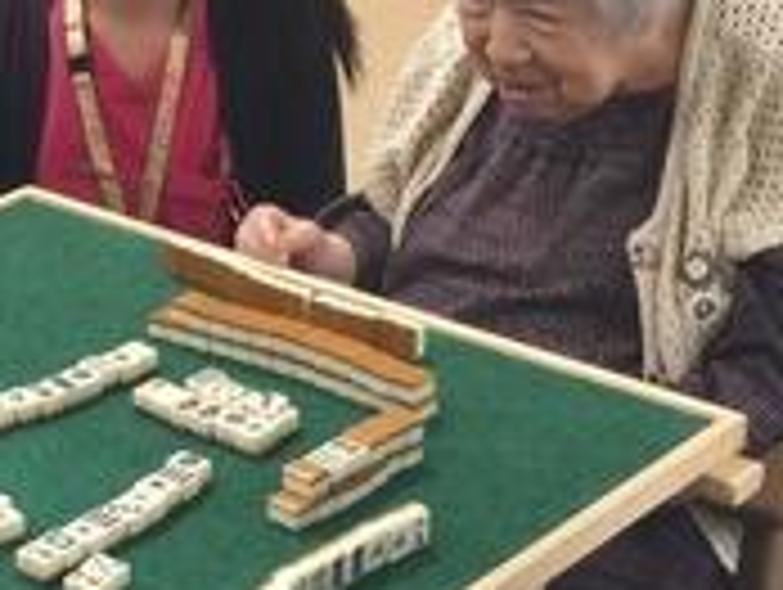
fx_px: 2265
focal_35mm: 100
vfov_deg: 14.7
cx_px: 45
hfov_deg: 19.2
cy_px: 509
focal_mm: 4.15
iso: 32
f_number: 2.2
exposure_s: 1/15
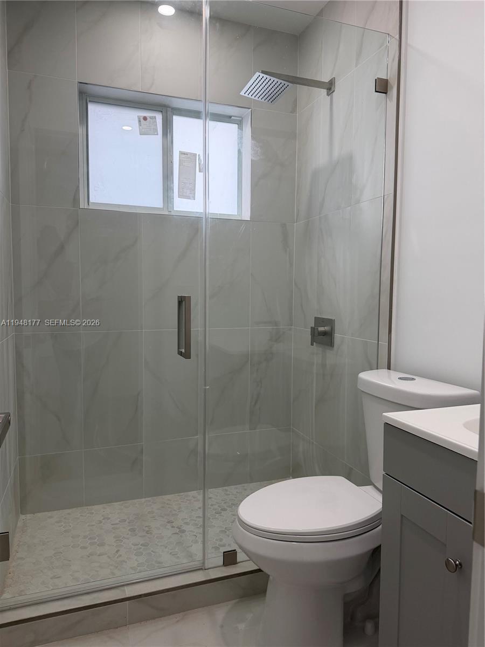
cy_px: 324
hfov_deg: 56.8
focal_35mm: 24
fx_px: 448
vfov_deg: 71.6
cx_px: 242
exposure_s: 1/207
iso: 160
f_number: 1.78
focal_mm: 6.76
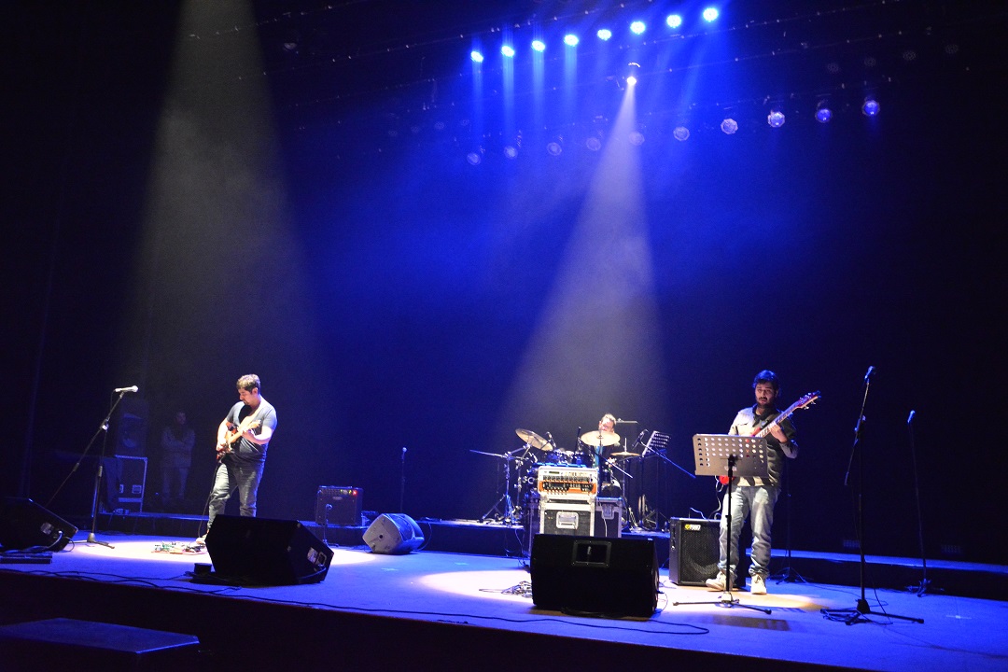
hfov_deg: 57.2
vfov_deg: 40.0
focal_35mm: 33
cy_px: 336
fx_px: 924
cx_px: 504
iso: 3200
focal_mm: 22
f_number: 3.8
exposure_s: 1/30
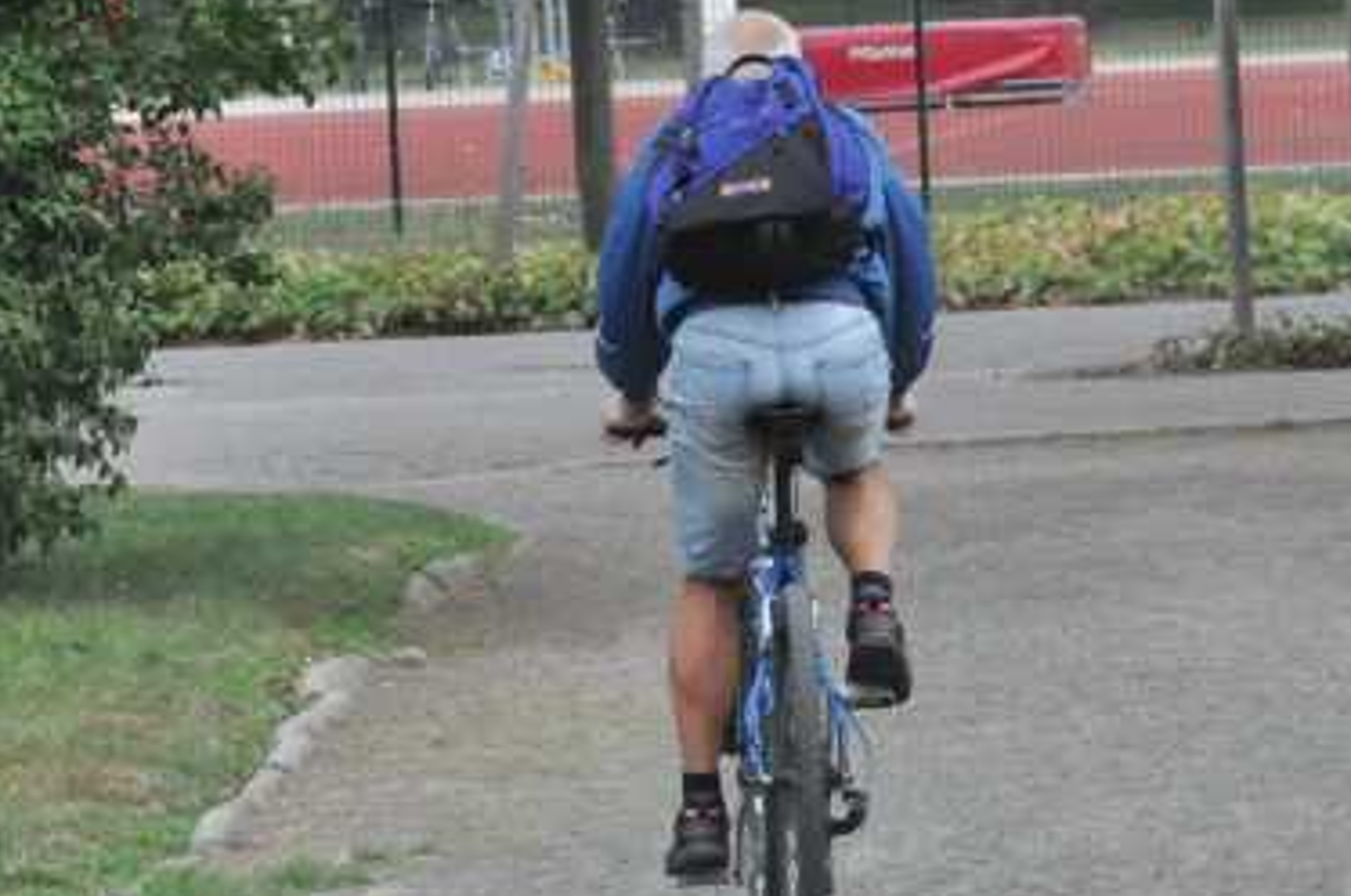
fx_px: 16160
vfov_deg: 3.2
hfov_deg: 4.8
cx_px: 657
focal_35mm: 431
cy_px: 556
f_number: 10
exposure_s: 1/1600
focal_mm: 105
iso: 2000
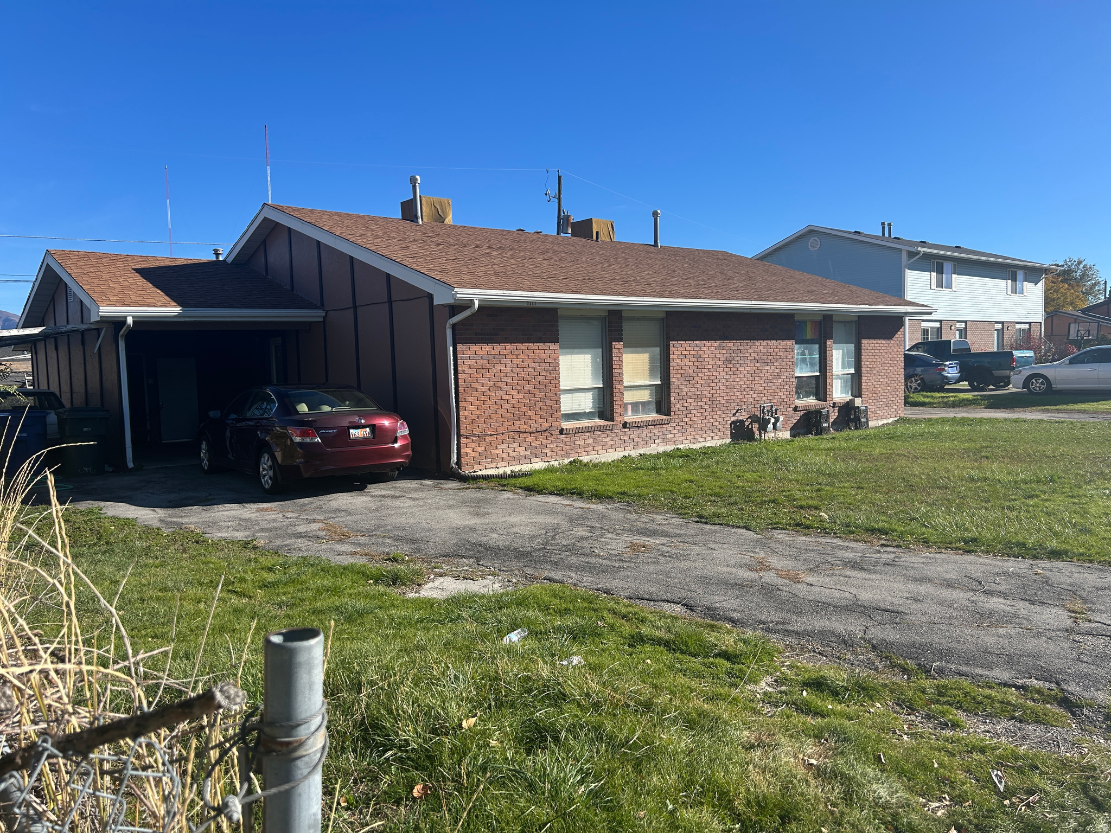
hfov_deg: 67.3
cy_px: 416
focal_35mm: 26
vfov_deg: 53.1
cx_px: 556
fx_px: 834
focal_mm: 5.7
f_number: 1.5
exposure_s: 1/3165
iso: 50
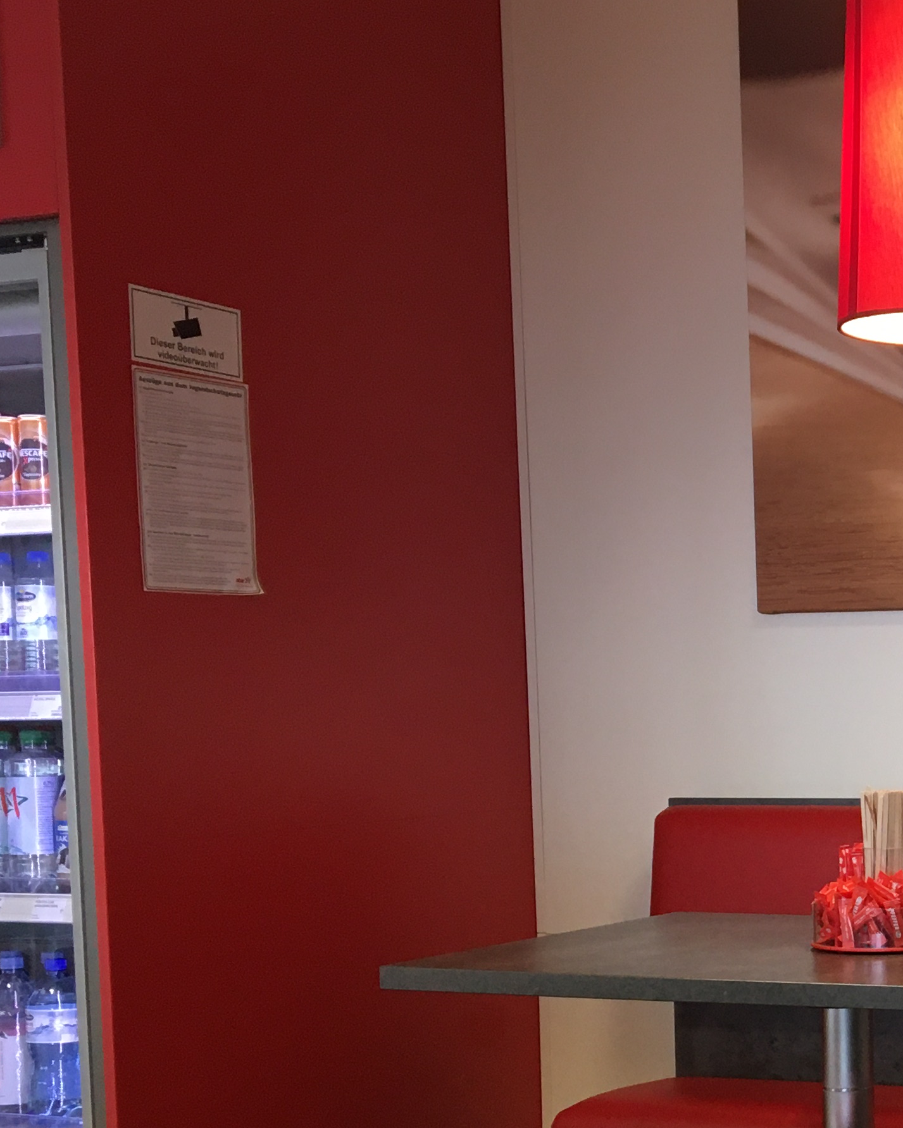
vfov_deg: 29.1
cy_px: 855
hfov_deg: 21.6
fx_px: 2137
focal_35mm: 64
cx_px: 1159
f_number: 2.2
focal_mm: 4.15
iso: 50
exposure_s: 1/33
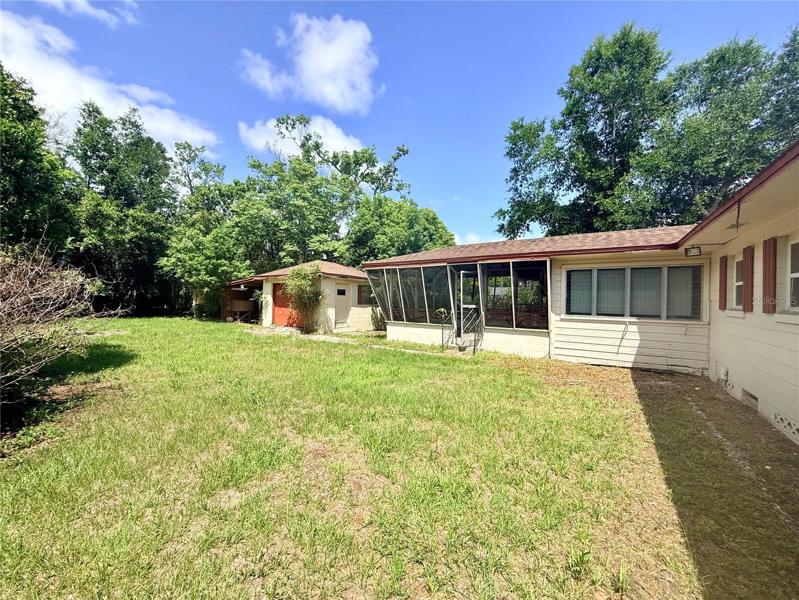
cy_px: 300
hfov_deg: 102.1
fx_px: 323
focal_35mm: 14
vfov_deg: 85.7
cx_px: 400
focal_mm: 2.22
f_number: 2.2
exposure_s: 1/1572
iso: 50
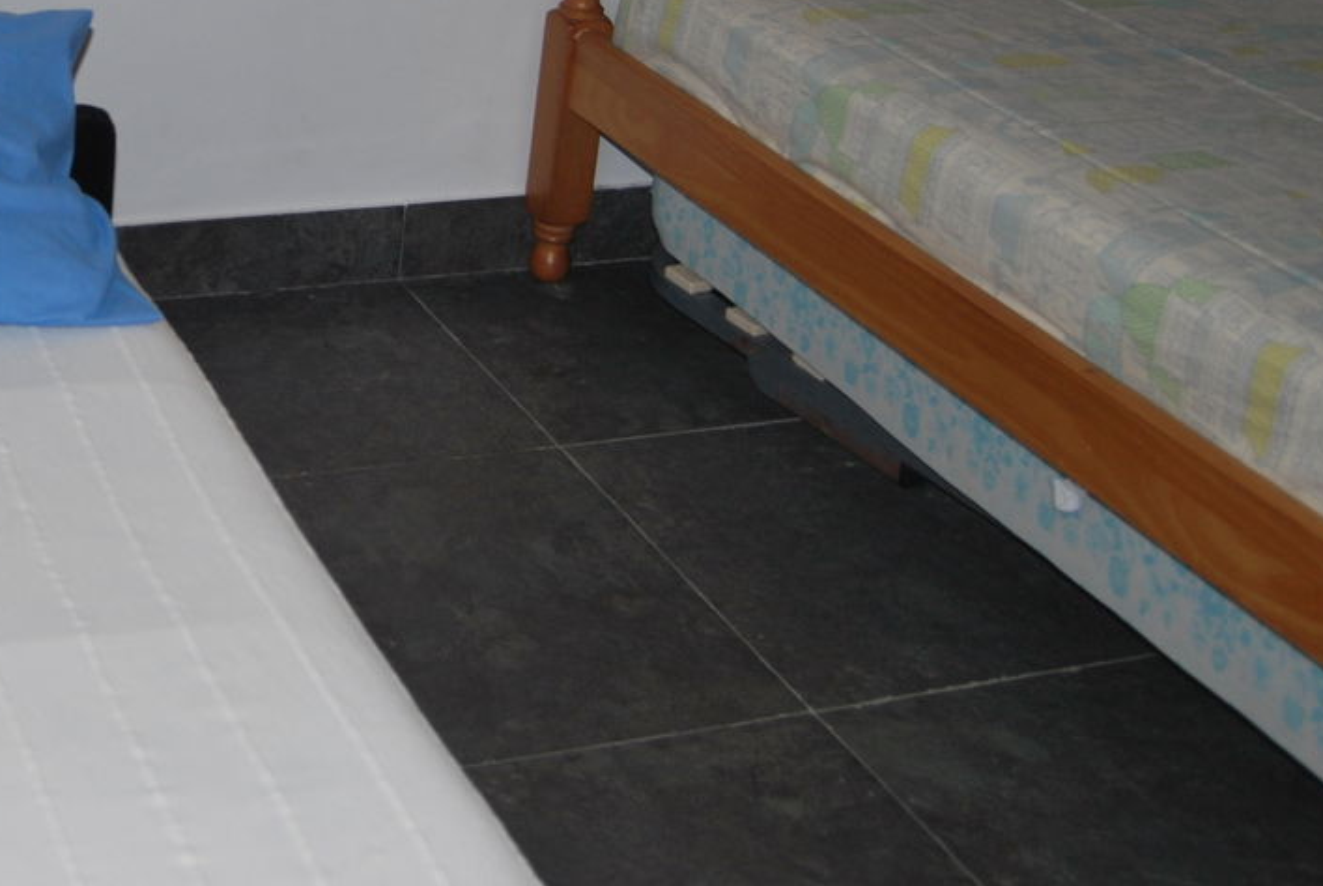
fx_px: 2245
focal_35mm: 61
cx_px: 62
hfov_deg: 30.9
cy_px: -72
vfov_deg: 21.3
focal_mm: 18
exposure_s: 1/60
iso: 200
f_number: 3.5
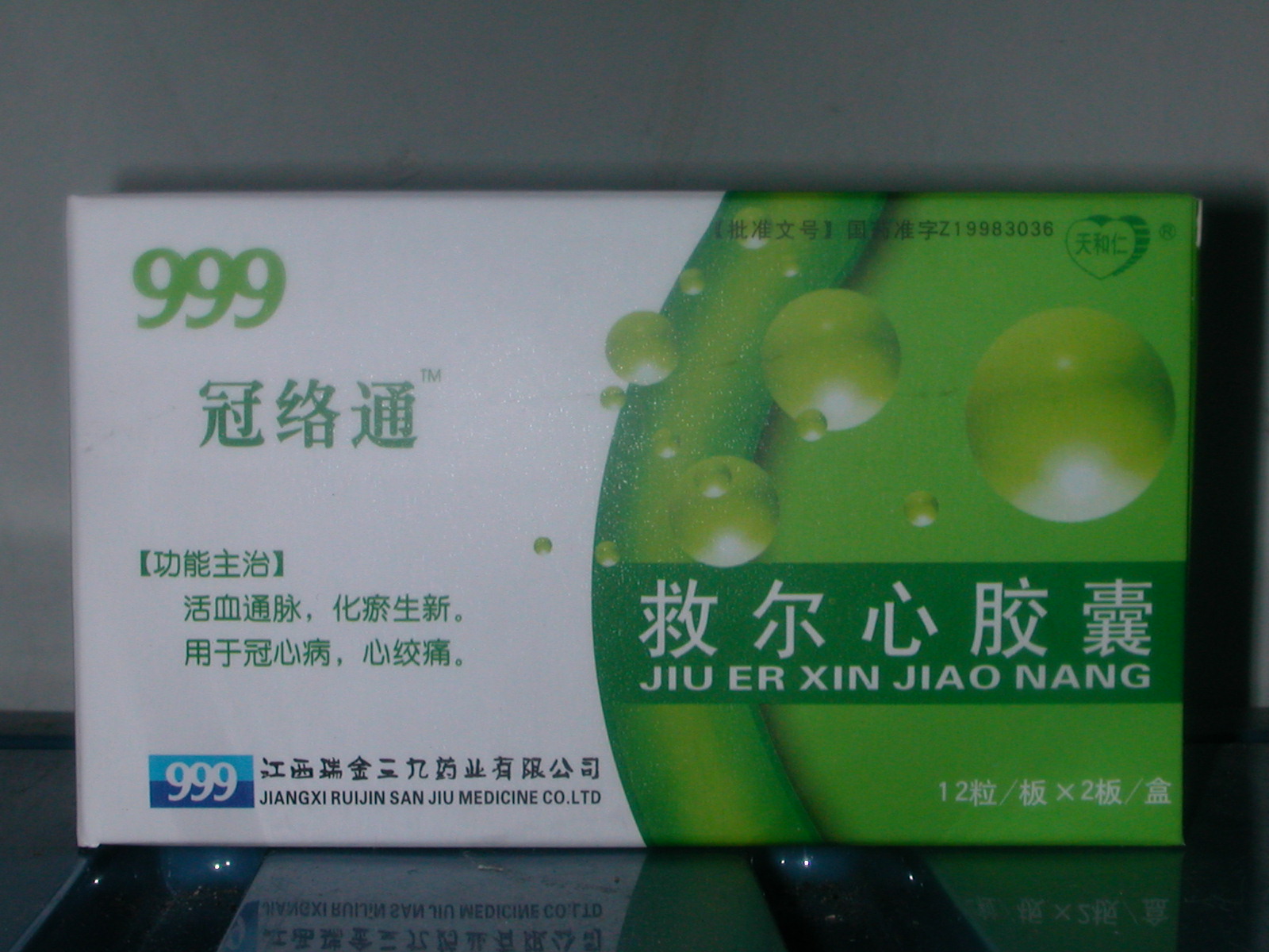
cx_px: 634
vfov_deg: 25.2
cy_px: 476
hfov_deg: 33.2
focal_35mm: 58
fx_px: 2126
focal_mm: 8.9
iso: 100
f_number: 5.6
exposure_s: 1/59.9
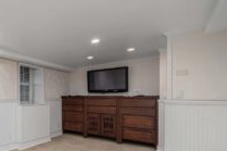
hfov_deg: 63.0
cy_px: 105
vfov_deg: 53.5
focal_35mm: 23
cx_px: 21
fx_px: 145
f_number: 7.1
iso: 1000
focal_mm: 12
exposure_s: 1/3
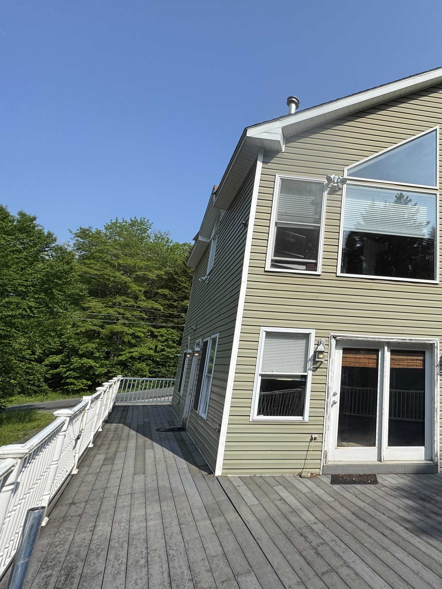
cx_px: 388
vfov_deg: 84.7
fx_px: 323
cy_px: 297
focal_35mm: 19
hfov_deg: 59.6
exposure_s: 1/2342
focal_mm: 2.22
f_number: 2.2
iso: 40
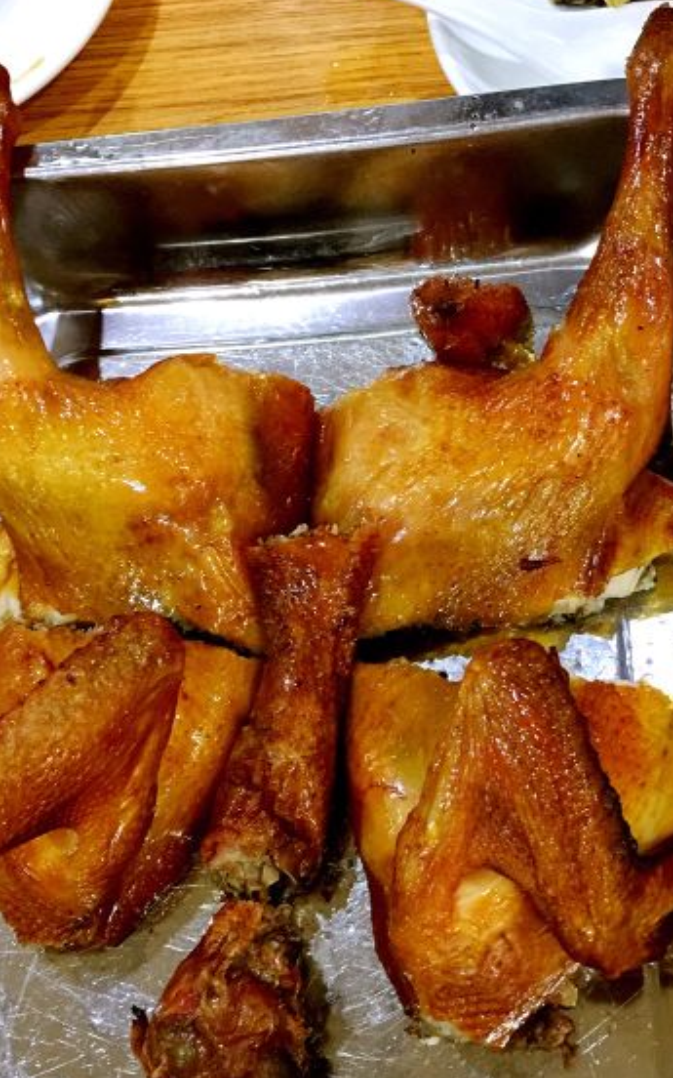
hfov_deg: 32.8
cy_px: 658
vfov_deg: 50.0
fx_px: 1145
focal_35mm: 39
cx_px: 354
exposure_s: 1/17
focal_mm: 4.15
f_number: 2.2
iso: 160
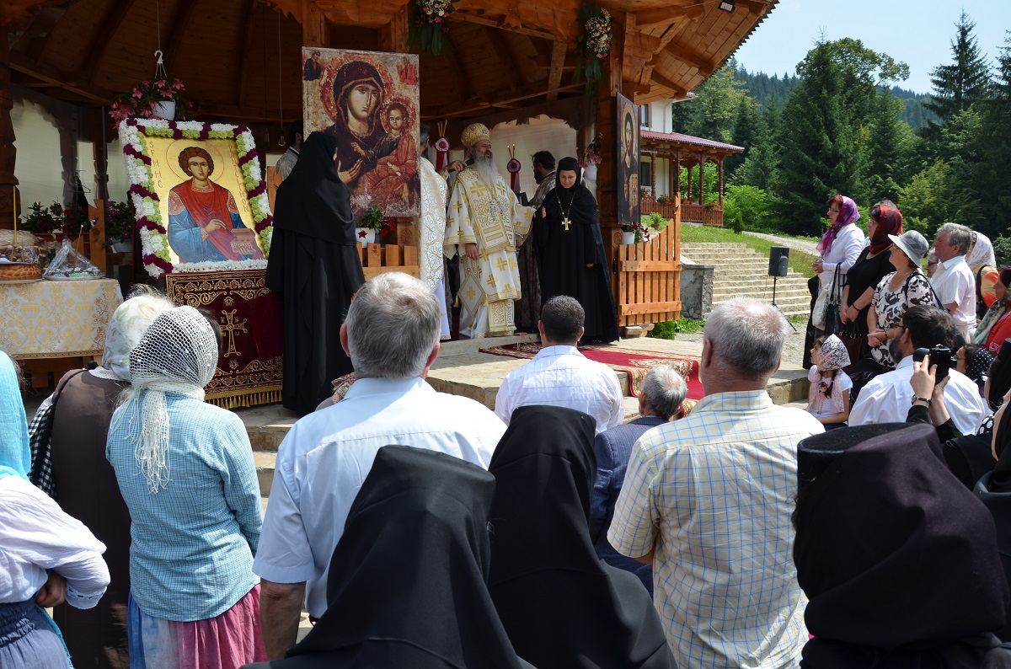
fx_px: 756
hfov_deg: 67.5
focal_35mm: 27
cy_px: 334
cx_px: 506
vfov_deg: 47.7
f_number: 8
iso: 100
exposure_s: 1/250
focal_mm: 18
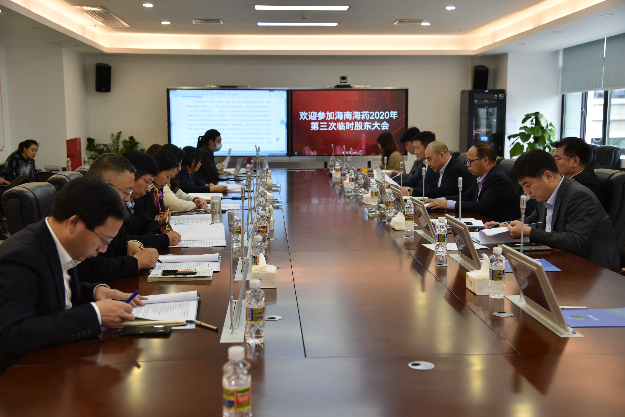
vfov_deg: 29.3
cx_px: 312
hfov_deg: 42.7
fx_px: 799
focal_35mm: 46
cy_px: 208
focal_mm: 46
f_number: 4
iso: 400
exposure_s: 1/60
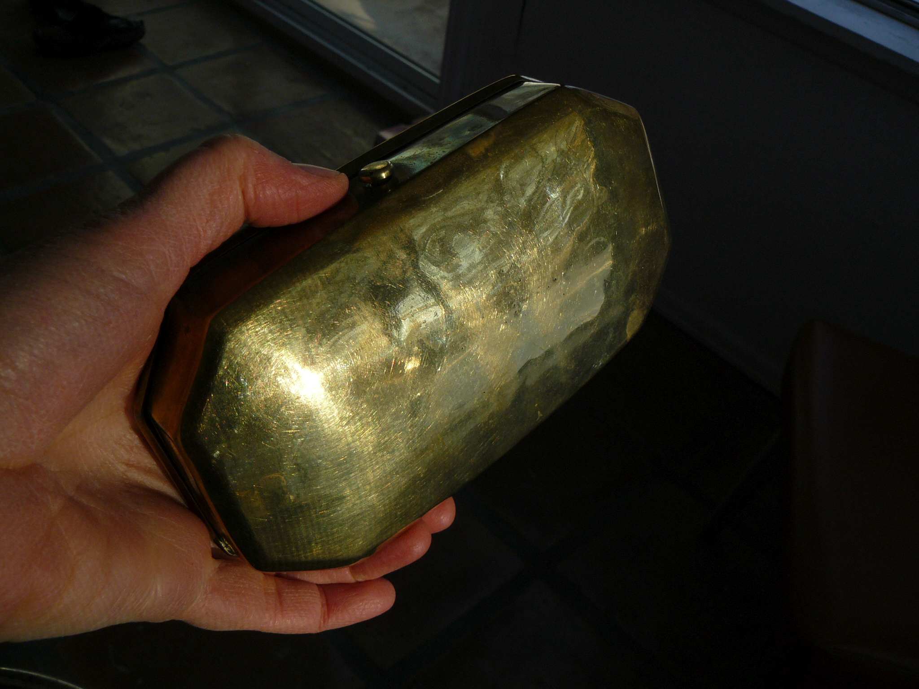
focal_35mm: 36
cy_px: 344
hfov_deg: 51.4
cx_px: 460
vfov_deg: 39.7
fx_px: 956
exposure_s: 1/200
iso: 100
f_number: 4.5
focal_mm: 6
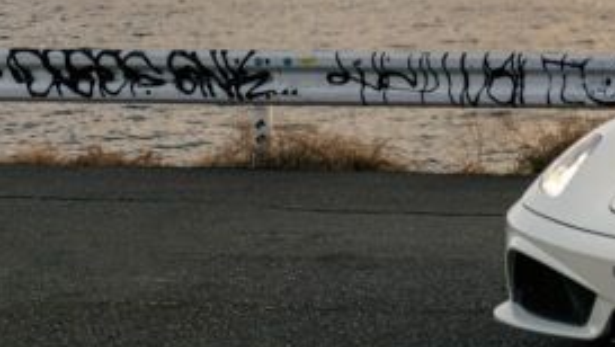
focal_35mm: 112
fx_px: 1828
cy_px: -23
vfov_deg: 10.7
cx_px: 825
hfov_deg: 17.7
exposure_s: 1/160
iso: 50
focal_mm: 38
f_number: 2.8
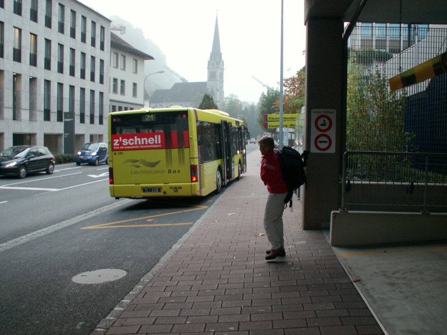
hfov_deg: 52.6
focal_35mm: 35
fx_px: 452
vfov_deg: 40.7
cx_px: 224
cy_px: 168
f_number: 2.8
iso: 64
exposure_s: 1/40
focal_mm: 5.86
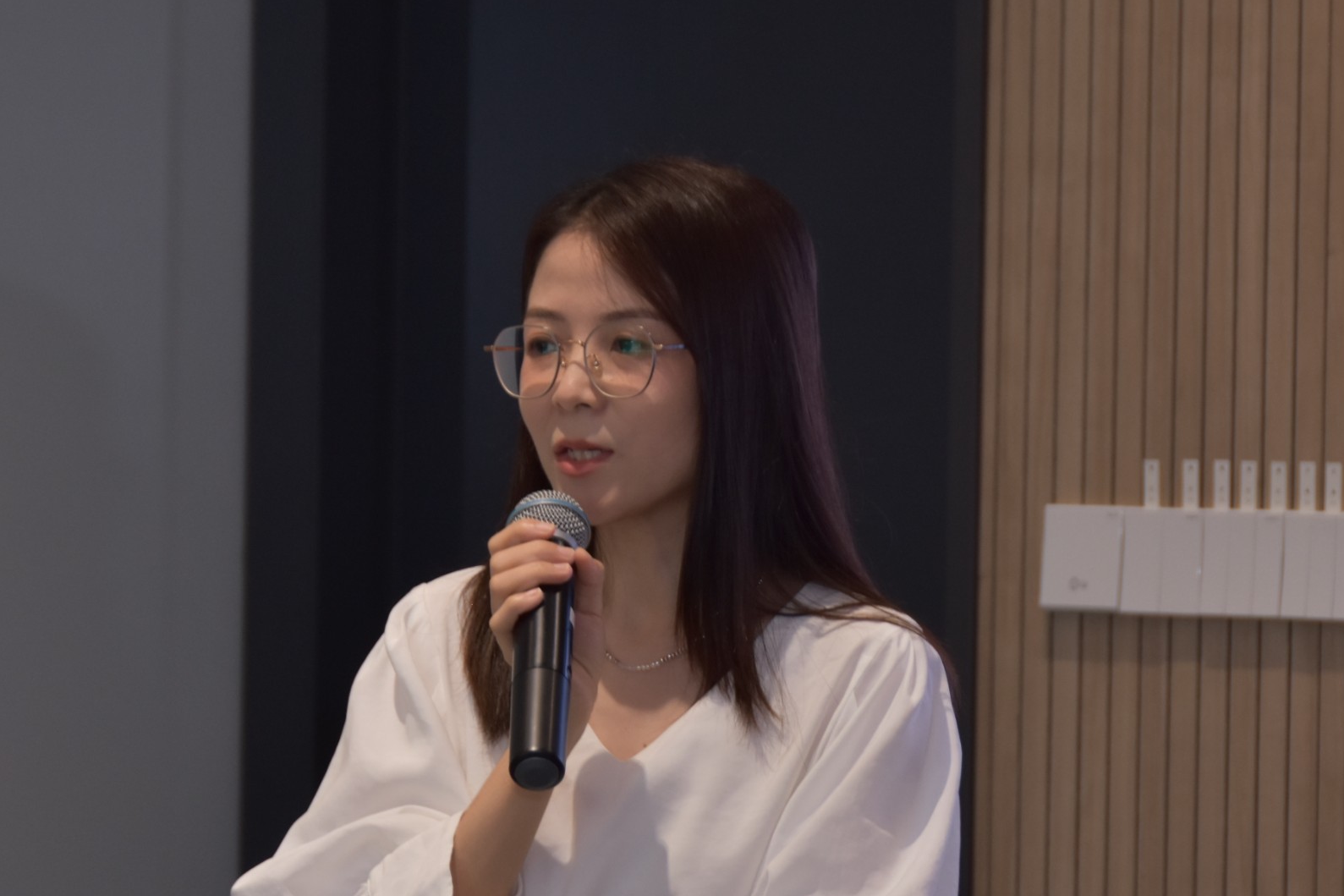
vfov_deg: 8.7
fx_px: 5916
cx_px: 676
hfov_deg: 13.0
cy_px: 446
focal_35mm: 159
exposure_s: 1/60
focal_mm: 105
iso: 500
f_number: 6.3
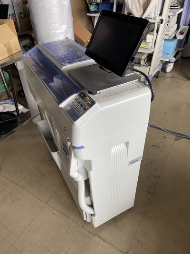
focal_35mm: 26
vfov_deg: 67.3
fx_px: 190
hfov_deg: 53.0
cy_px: 127
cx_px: 95
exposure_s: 1/121
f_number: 1.6
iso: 80
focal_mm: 4.2
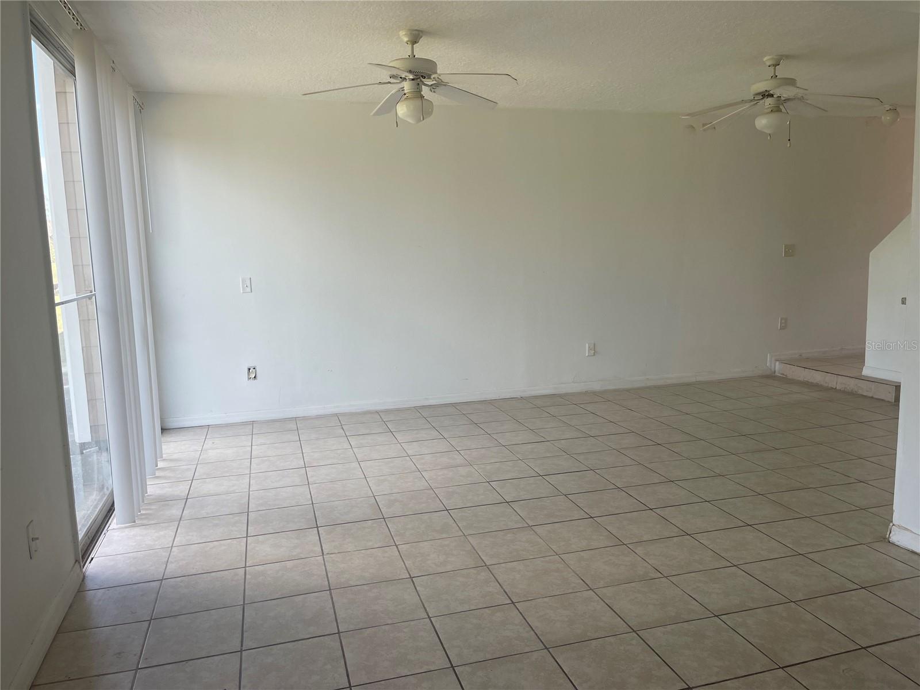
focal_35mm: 25
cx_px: 460
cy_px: 345
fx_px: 664
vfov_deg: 54.9
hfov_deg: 69.4
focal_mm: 5.1
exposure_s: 1/392
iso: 32
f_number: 1.6
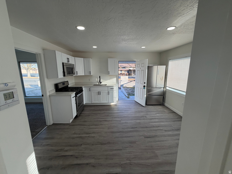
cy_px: 87
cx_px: 116
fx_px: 94
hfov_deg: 102.1
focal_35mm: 14
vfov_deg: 85.7
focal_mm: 2.22
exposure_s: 1/120
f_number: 2.2
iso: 32
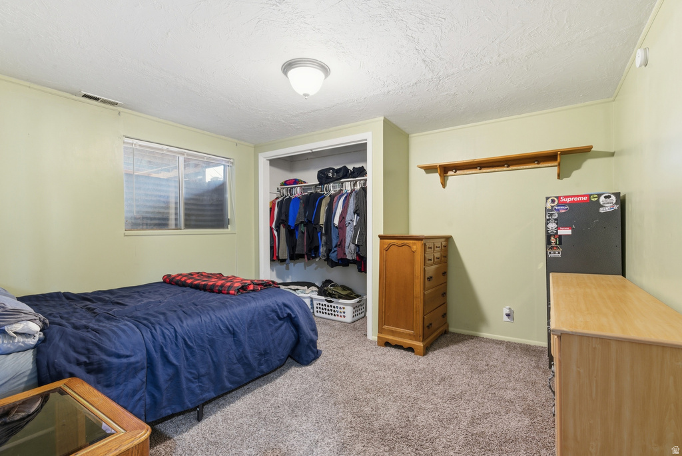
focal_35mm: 16
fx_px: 303
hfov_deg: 96.7
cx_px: 341
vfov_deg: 73.8
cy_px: 228
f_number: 10
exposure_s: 1
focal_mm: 16
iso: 100
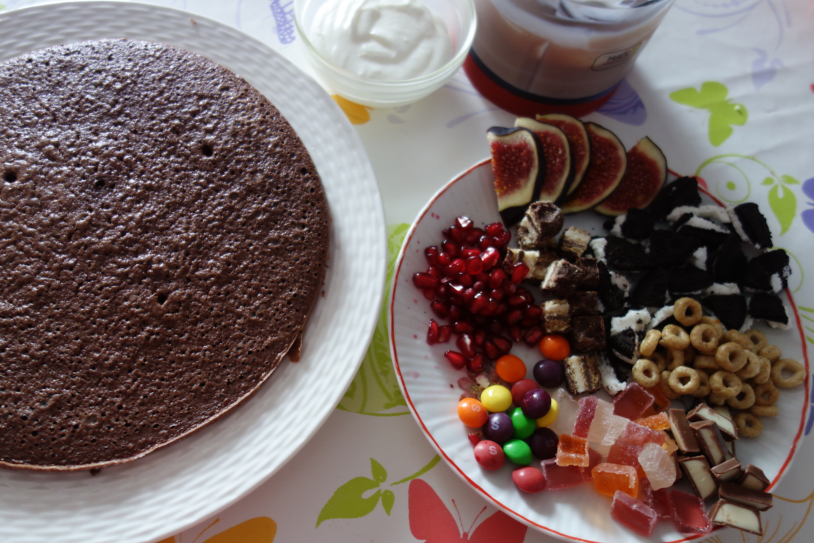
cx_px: 361
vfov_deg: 41.1
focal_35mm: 32
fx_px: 723
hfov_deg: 58.6
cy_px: 283
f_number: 1.8
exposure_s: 1/30
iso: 320
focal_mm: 10.4
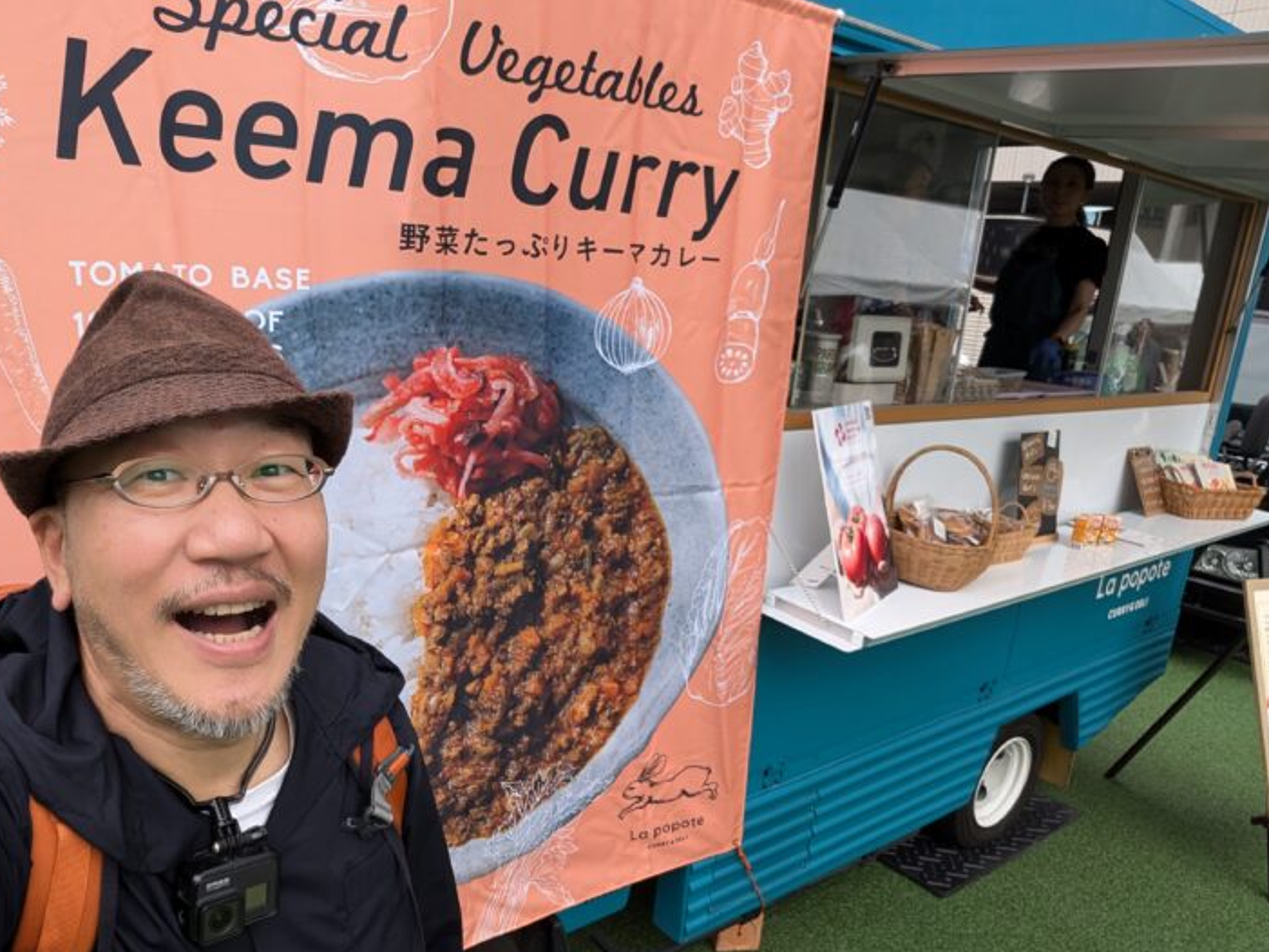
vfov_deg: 58.9
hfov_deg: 73.9
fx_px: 843
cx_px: 615
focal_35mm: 23
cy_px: 492
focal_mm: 2.74
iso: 49
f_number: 2.2
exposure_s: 1/410
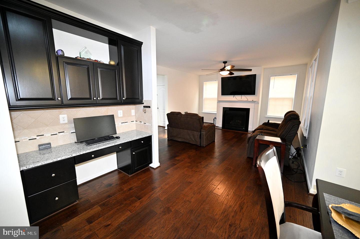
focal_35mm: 14
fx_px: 140
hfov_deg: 104.3
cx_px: 180
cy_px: 120
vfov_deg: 81.1
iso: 2000
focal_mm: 14
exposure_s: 1/100
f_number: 4
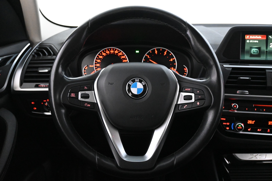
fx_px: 261
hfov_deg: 55.1
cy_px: 90
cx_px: 136
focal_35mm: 34
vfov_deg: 38.4
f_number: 4.2
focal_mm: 23
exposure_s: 1/40
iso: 8000
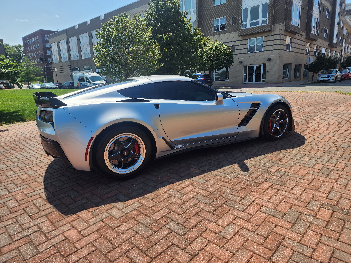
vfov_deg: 58.9
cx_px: 176
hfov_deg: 73.9
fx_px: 233
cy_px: 132
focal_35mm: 23
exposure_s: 1/970
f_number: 1.8
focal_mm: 6.4
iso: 12
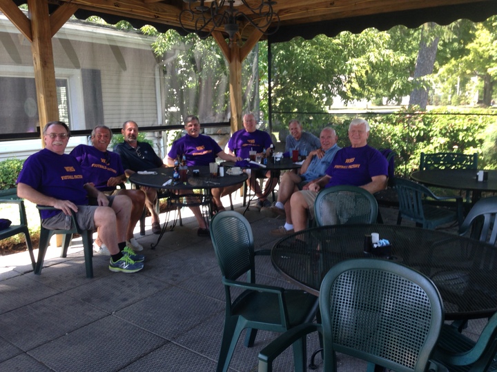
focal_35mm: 33
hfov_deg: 55.4
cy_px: 186
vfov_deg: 42.9
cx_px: 248
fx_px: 474
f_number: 2.4
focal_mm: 4.12
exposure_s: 1/60
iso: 50
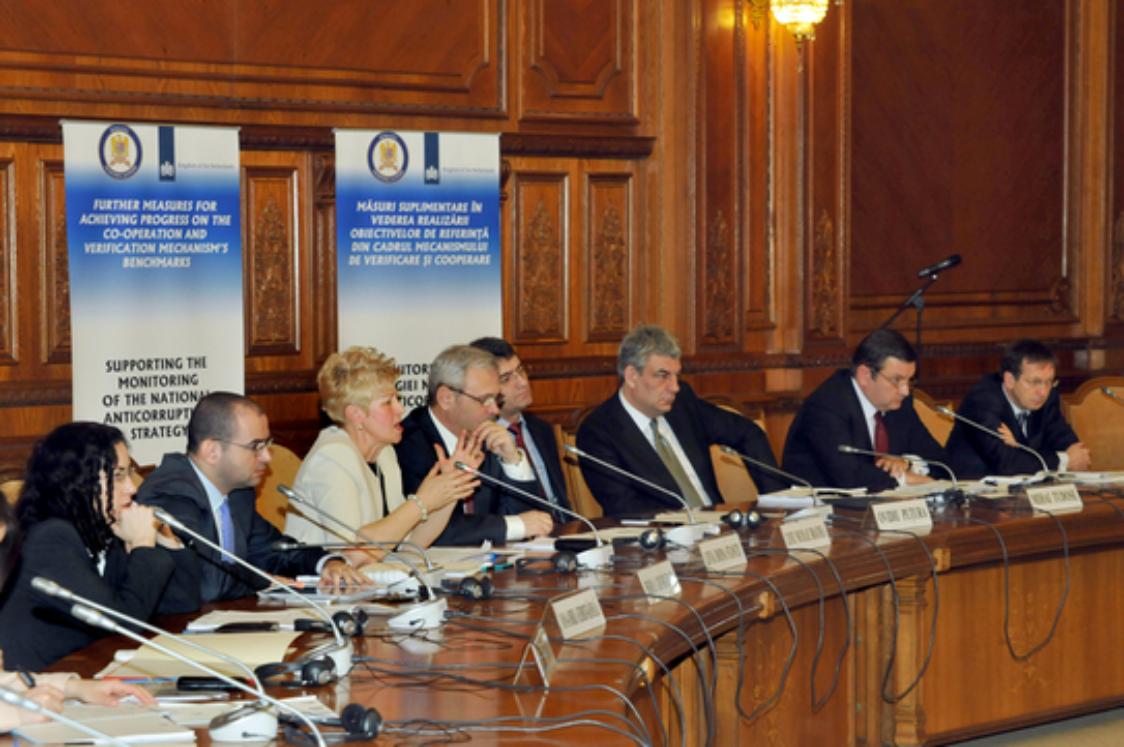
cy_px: 374
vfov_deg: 13.0
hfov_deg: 19.5
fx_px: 3275
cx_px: 562
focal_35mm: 105
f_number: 7.1
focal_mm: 70
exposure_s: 1/125
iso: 800
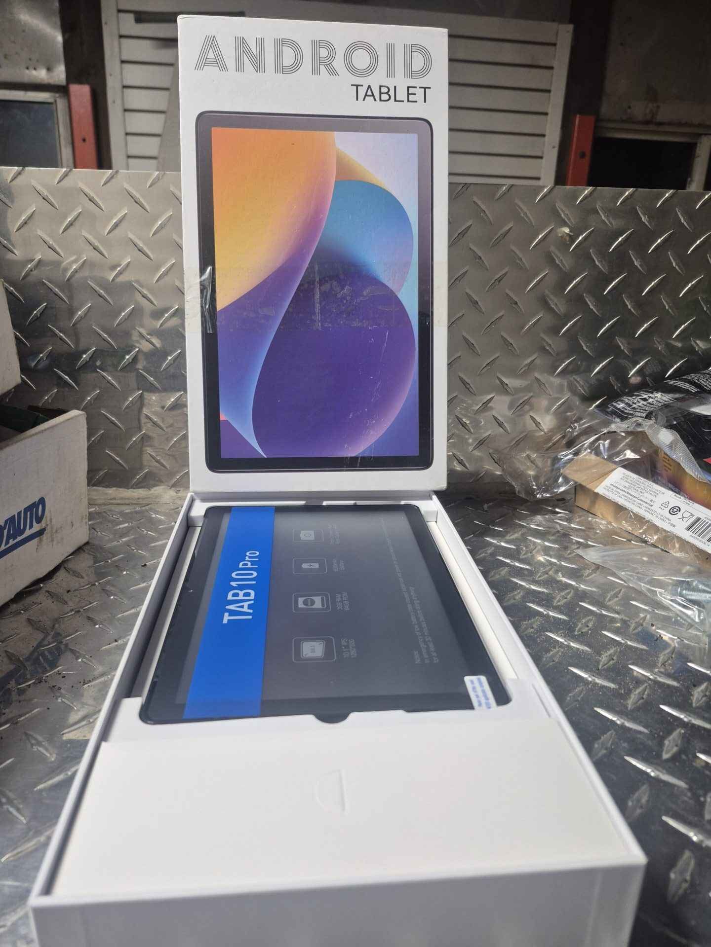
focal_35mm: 23
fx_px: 630
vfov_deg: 73.9
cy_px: 474
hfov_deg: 58.9
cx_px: 356
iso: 250
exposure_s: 1/120
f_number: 1.8
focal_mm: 5.4
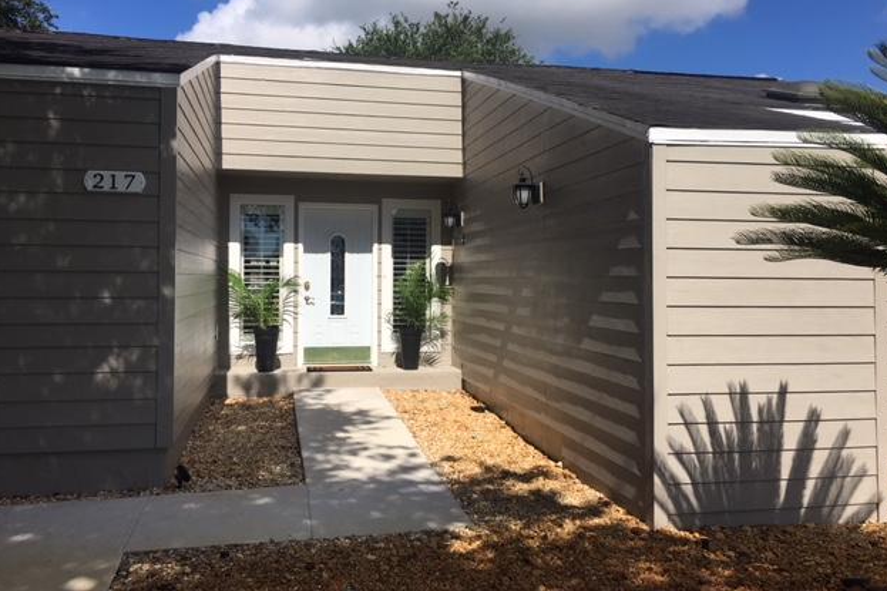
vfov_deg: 42.3
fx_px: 764
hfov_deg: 60.3
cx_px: 450
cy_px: 273
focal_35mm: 31
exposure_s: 1/2198
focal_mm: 4.15
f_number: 2.2
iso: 25
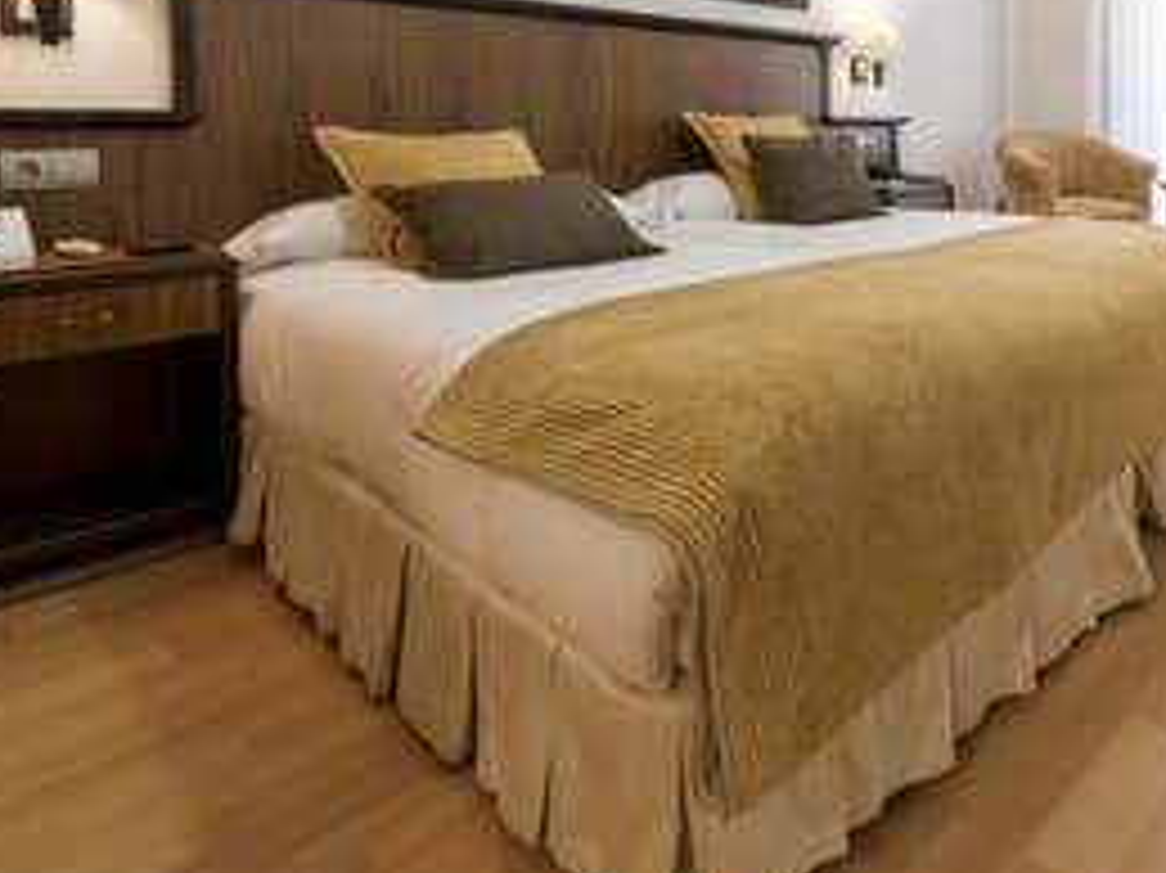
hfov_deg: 64.3
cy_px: 223
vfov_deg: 52.5
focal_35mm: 25
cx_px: 905
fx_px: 842
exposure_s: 1/125
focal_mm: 14
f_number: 3.5
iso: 500
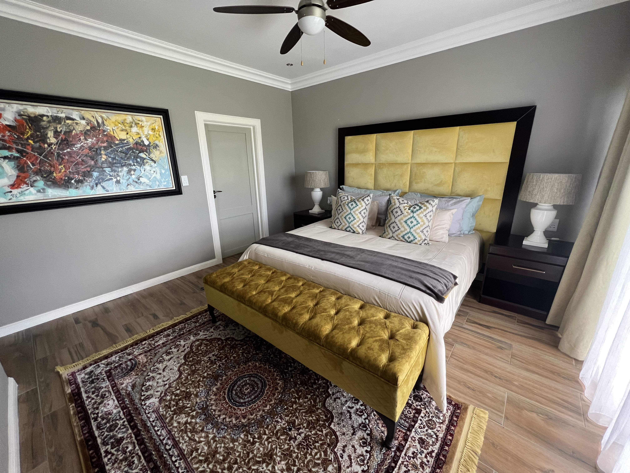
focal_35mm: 13
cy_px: 236
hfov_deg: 106.2
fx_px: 237
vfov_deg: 89.9
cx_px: 315
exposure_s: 1/99
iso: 200
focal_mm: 1.57
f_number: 1.8
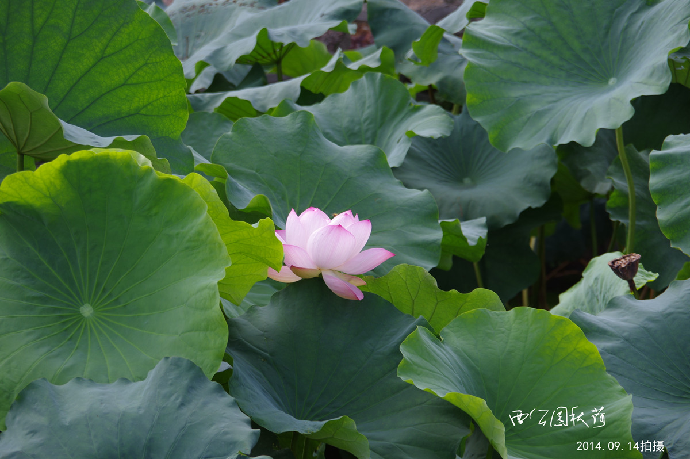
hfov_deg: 10.2
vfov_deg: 6.8
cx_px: 345
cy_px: 230
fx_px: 3868
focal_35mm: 202
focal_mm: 135
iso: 100
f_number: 5.6
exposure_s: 1/160
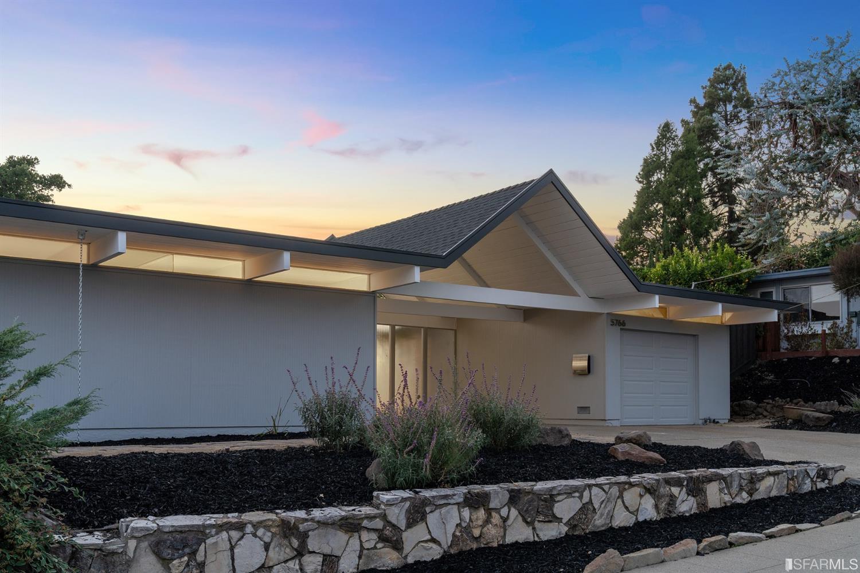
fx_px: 788
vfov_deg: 39.9
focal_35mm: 33
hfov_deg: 57.2
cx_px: 430
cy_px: 286
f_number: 9
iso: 125
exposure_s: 1/1.25
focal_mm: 33
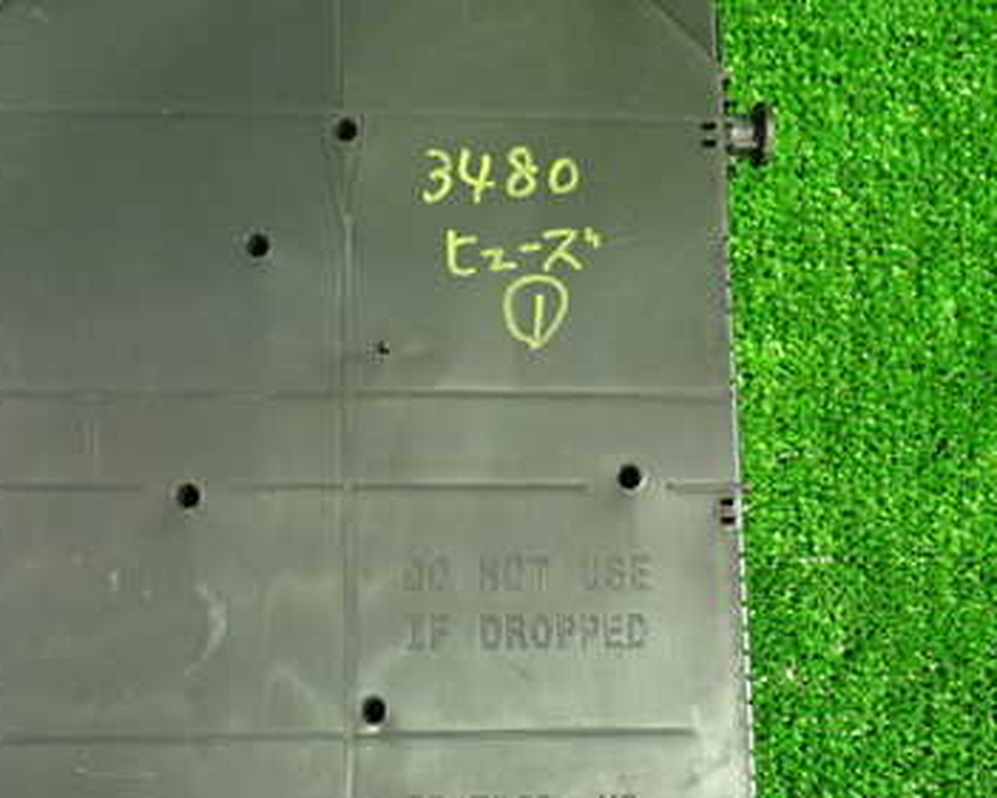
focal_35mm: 50
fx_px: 1476
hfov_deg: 37.2
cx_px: 423
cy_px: 434
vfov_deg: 30.2
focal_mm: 5.4
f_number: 2.3
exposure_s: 1/15
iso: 800
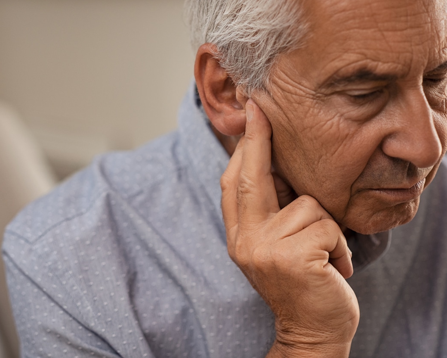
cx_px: 179
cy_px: 180
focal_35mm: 119
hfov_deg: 16.1
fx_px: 1574
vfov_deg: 13.0
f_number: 2.8
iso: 400
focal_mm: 105
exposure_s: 1/160
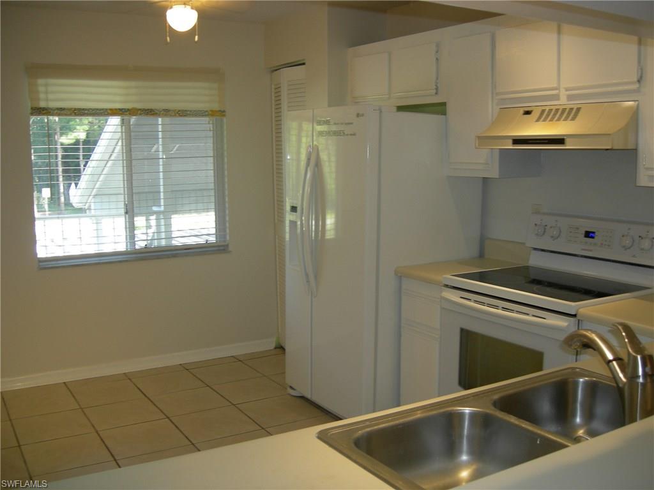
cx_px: 327
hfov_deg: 51.4
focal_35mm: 36
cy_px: 245
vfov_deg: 39.7
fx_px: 680
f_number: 2.7
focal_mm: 7.5
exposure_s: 1/33
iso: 64
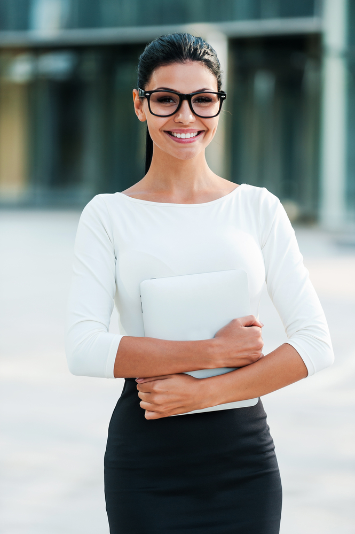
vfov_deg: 13.3
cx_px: 178
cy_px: 267
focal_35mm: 155
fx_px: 2295
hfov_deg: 8.8
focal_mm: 155
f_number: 4.5
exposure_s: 1/250
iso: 200
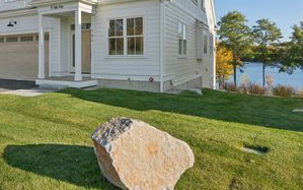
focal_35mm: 29
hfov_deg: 63.0
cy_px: 32
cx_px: 101
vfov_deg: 40.9
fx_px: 240
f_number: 7.1
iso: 320
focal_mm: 17
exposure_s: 1/500
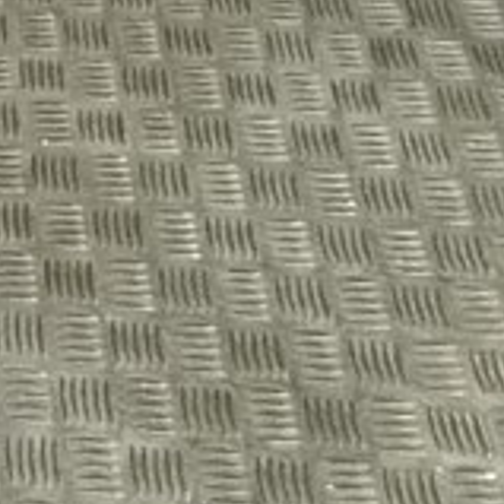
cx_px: -425
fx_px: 1845
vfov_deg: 11.1
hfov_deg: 13.8
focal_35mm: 112
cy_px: -932
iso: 800
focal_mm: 2.22
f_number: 2.2
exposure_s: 1/50
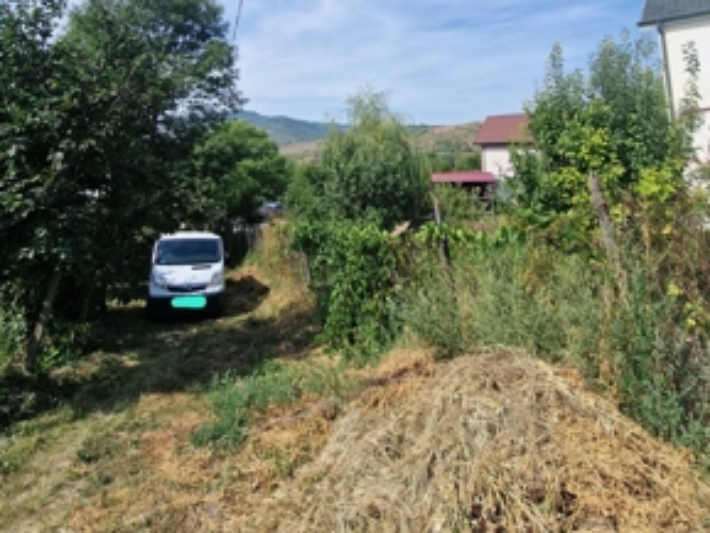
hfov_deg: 87.7
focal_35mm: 18
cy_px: 98
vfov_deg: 64.6
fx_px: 369
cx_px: 351
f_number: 2.2
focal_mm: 2.2
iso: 50
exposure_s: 1/2500
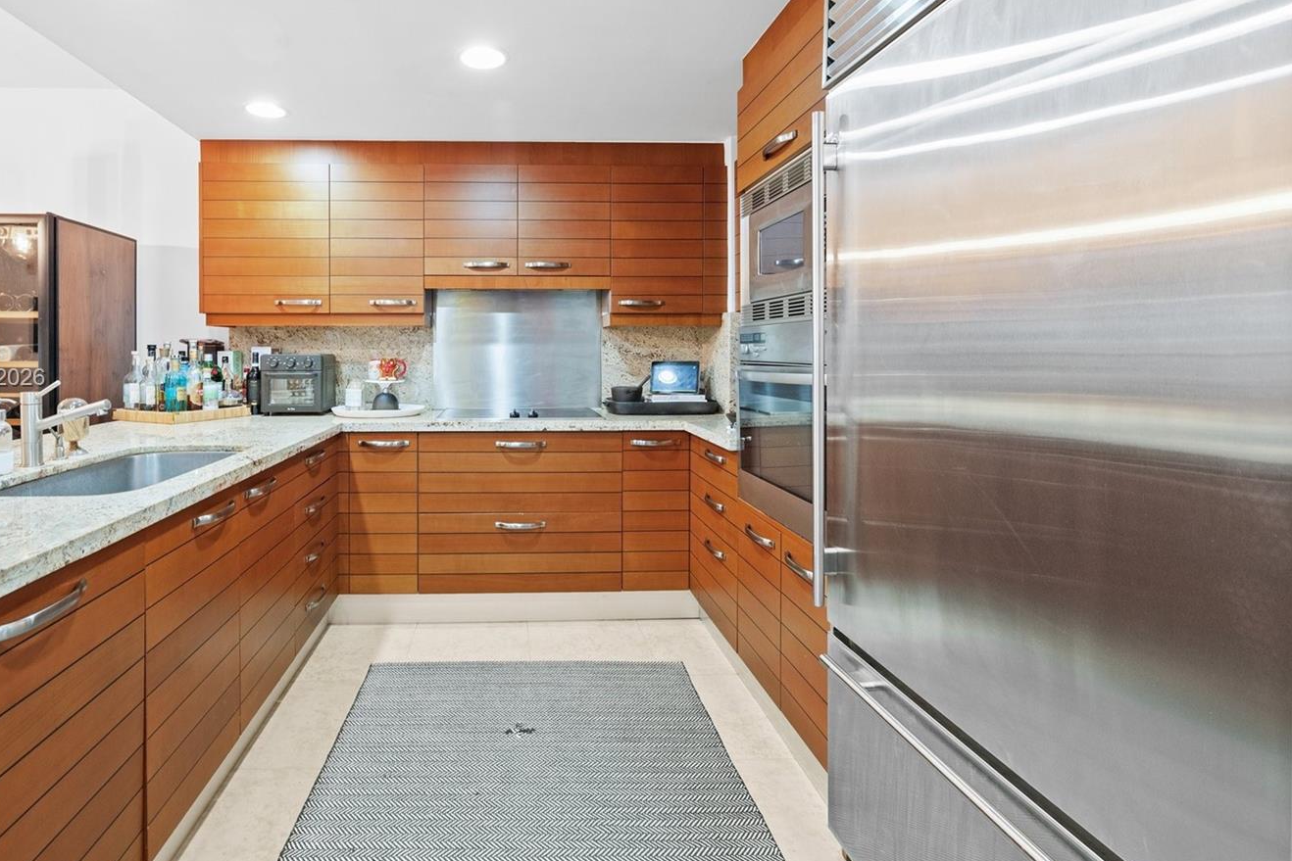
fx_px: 610
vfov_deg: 70.2
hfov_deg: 92.2
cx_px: 524
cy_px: 380
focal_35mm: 17
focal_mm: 14
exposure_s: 1/13
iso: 3200
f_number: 8
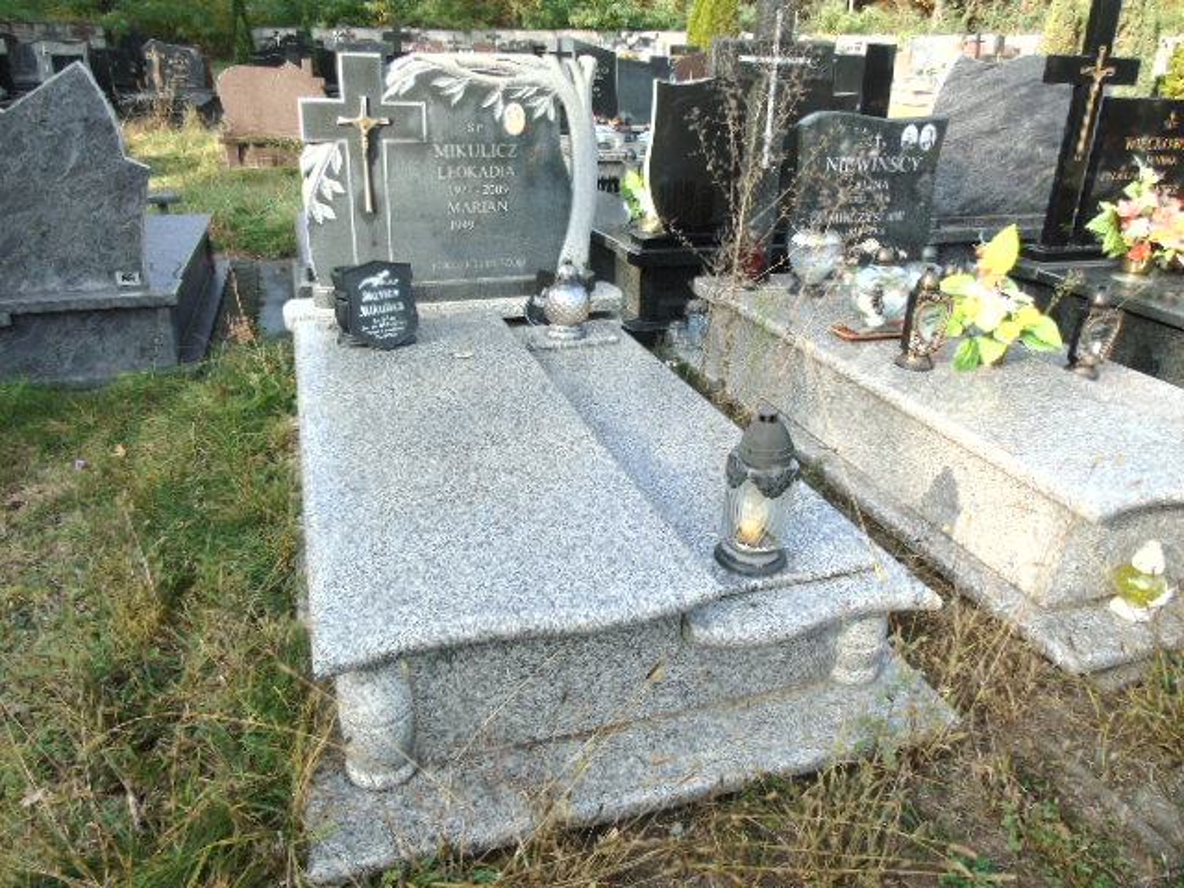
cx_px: 592
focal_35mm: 25
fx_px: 855
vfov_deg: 54.9
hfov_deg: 69.4
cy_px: 444
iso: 80
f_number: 3.4
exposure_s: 1/250
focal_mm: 4.4
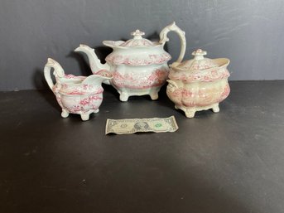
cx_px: 142
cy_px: 106
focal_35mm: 29
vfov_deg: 48.2
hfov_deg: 61.7
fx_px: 238
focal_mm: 3
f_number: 1.8
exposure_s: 1/50
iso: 64
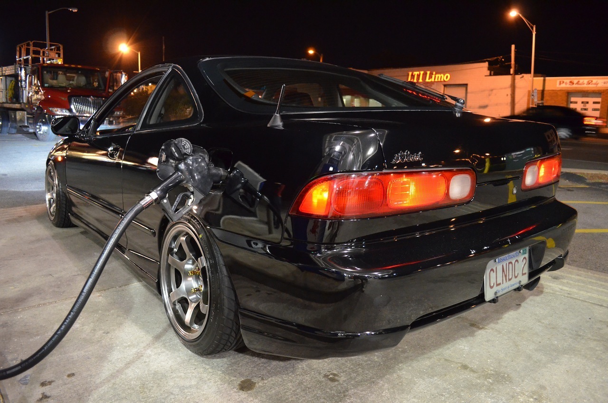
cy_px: 202
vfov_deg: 47.7
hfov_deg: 67.5
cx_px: 304
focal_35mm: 27
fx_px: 455
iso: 3200
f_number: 3.5
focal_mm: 18
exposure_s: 1/25
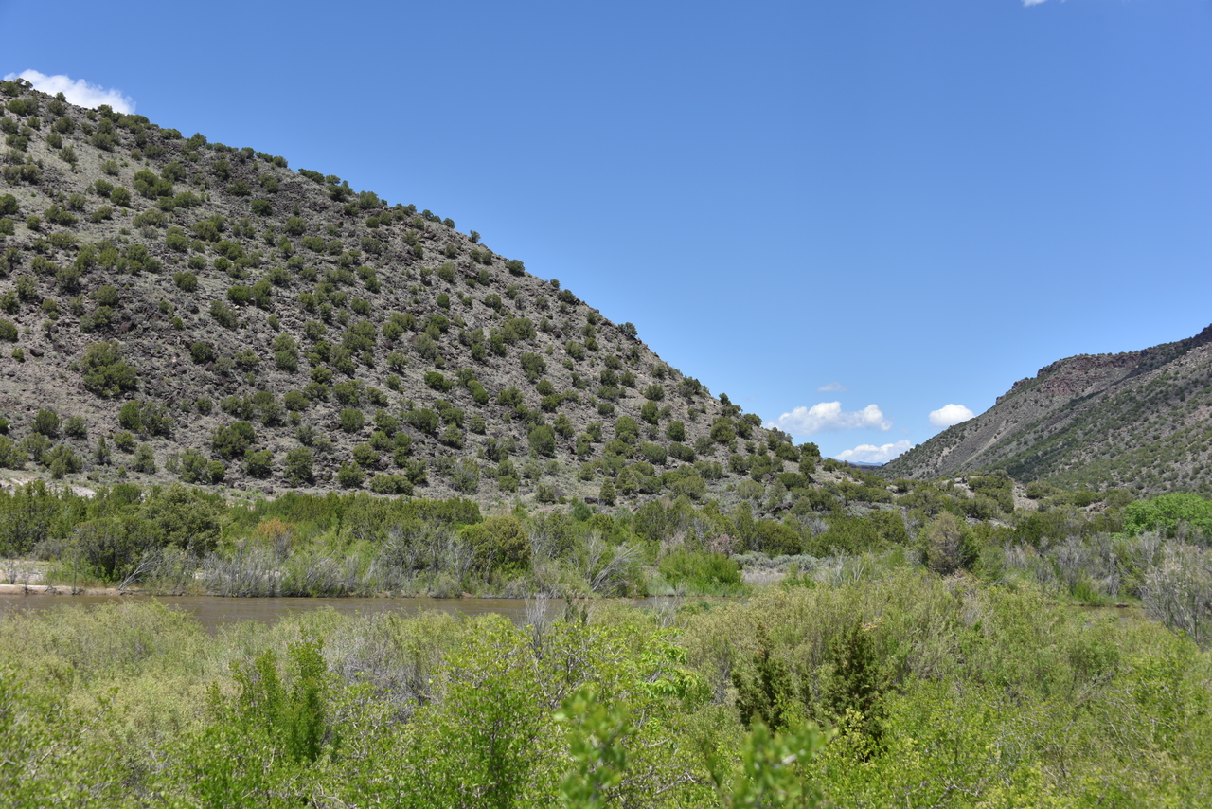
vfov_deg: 29.9
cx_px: 606
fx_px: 1515
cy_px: 404
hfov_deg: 43.6
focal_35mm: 45
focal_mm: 45
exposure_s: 1/320
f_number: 9
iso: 100
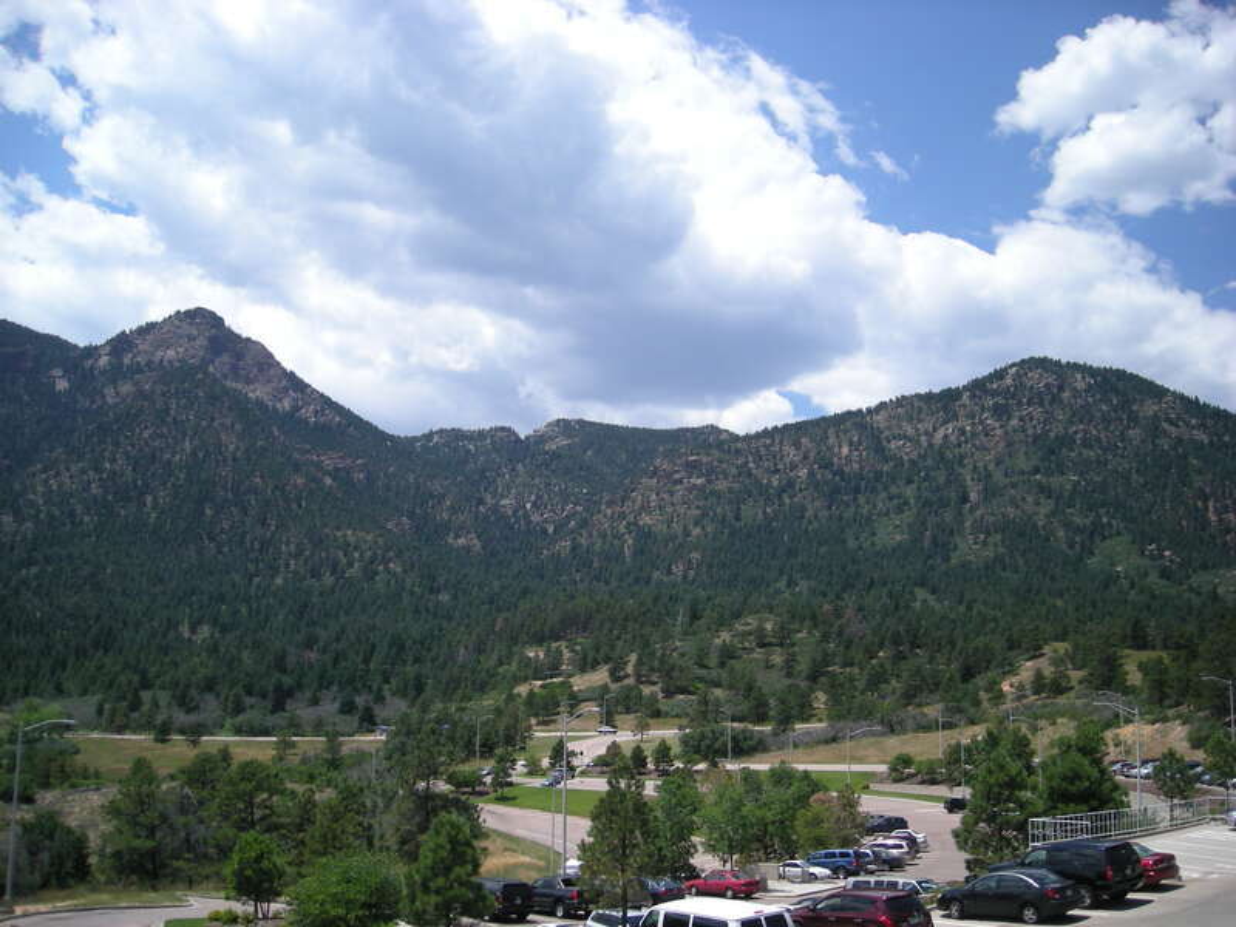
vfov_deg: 40.7
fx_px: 1250
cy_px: 464
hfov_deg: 52.6
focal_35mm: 35
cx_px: 618
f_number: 5.7
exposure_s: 1/232
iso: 50
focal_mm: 5.7
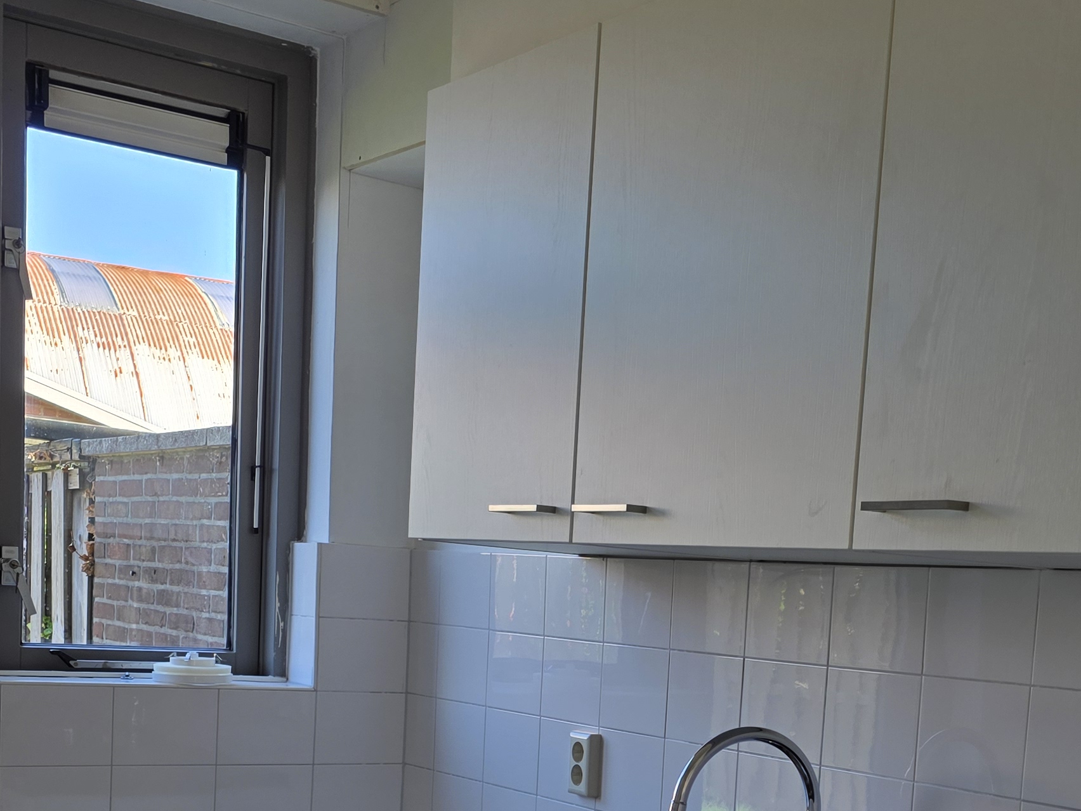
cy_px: 757
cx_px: 711
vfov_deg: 26.0
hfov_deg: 35.2
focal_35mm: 54
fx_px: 1686
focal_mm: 6.3
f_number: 1.7
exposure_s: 1/359
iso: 40
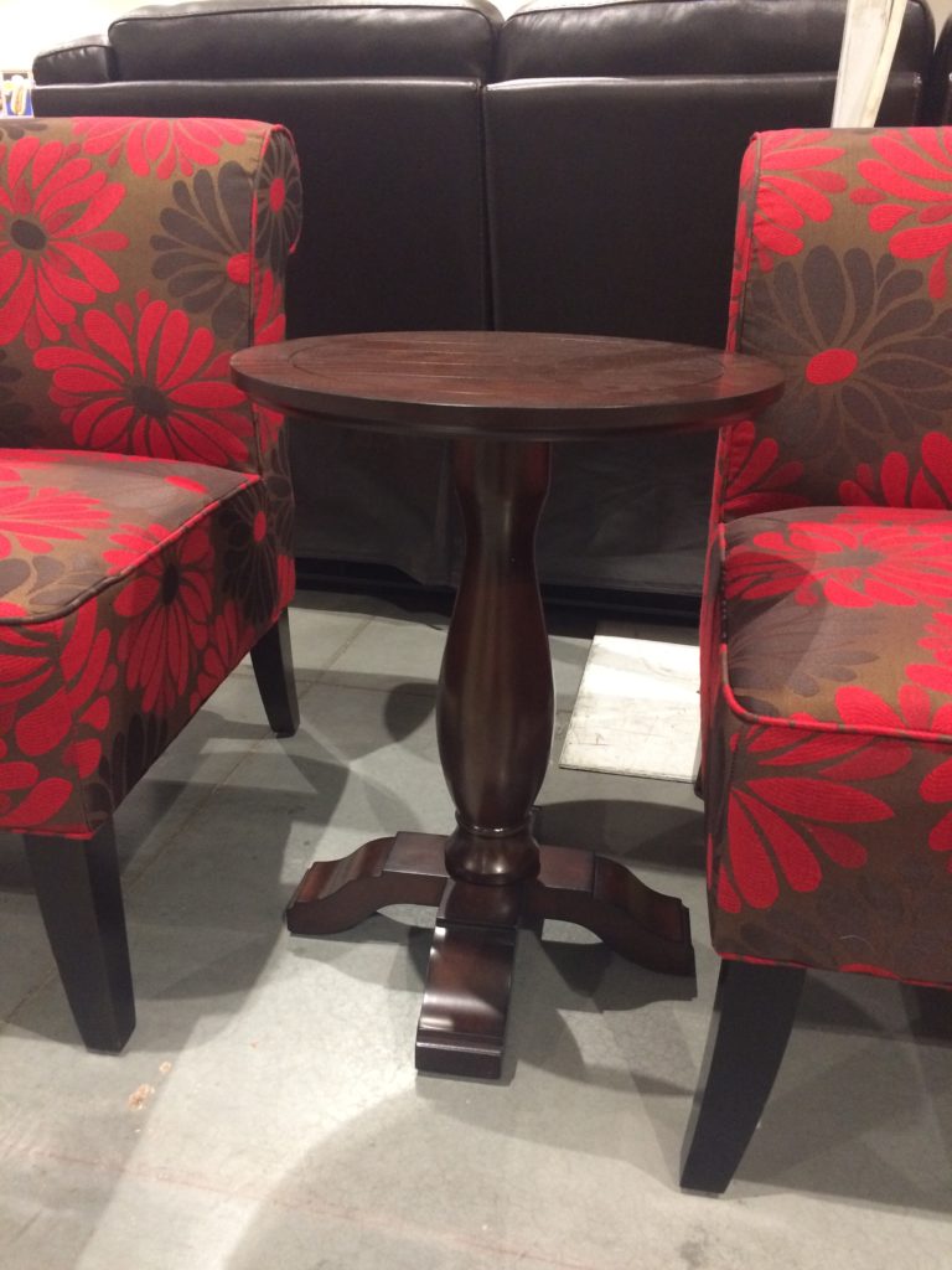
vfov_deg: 61.7
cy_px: 635
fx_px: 1063
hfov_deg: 48.2
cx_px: 476
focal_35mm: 29
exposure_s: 1/30
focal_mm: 4.15
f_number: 2.2
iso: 250
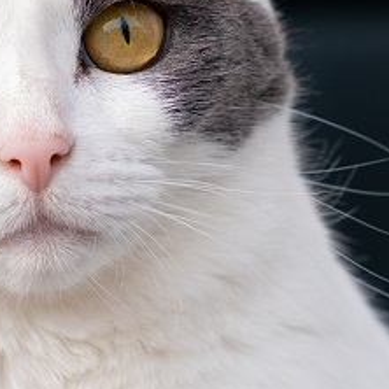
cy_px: 164
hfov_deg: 5.4
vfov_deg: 5.4
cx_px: 2
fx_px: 4094
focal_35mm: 322
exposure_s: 1/640
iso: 320
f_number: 4
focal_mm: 70
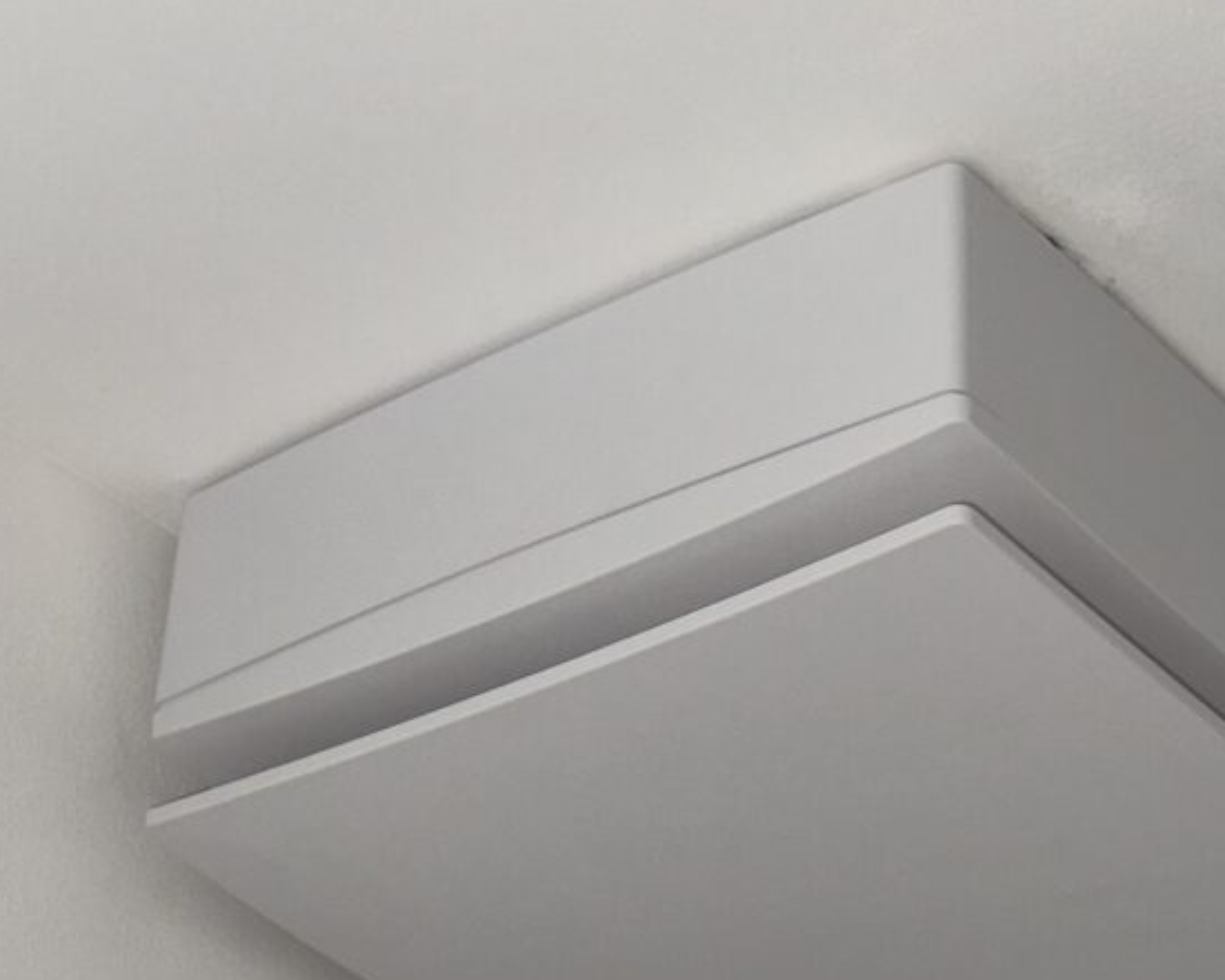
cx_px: 734
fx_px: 3155
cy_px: 756
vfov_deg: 17.5
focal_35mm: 87
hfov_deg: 21.9
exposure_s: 1/49
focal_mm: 6.86
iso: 64
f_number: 1.78
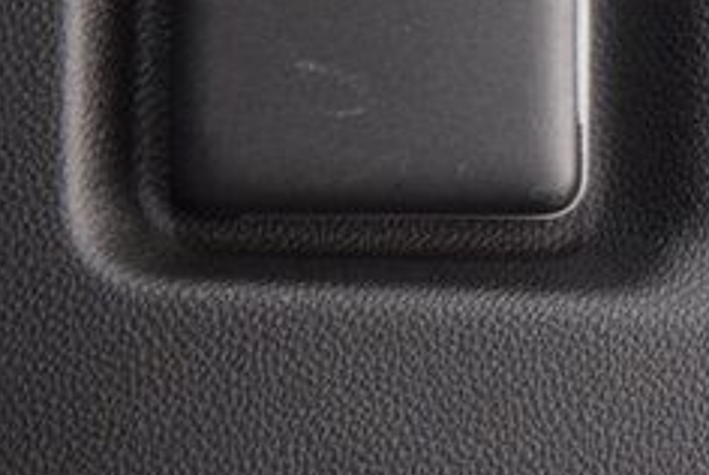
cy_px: 80
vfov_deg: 6.8
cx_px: 958
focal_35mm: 203
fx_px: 4003
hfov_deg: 9.9
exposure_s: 1/10
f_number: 2.8
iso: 1600
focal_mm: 50
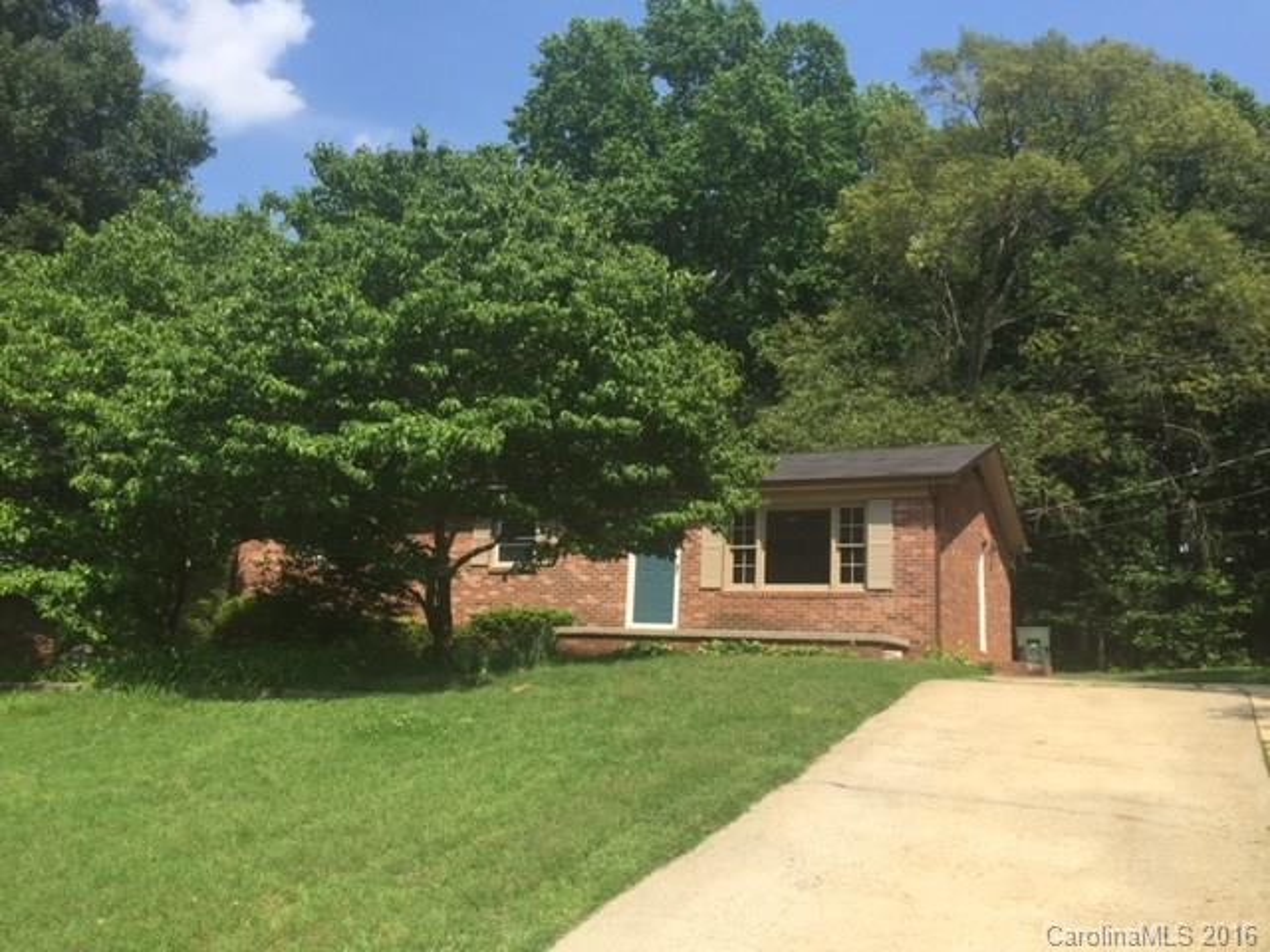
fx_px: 1064
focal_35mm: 29
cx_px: 635
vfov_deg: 48.2
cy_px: 476
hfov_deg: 61.7
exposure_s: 1/1522
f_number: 2.2
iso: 32
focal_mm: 4.15
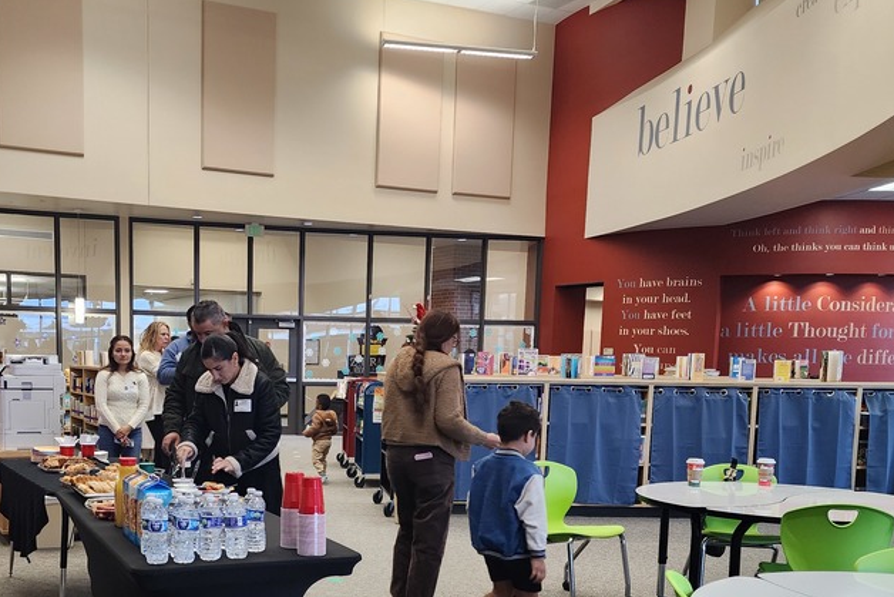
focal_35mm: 39
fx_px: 969
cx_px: 289
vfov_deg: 33.4
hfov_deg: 48.6
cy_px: 462
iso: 400
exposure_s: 1/120
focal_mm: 6.4
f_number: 1.8
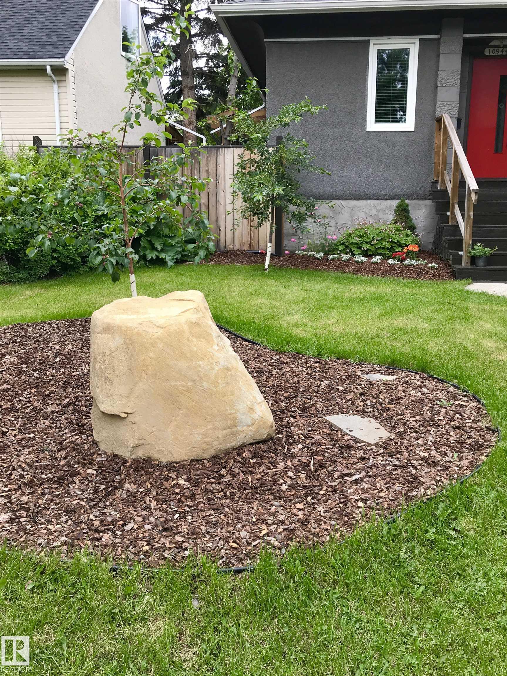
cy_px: 338
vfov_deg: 63.5
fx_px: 547
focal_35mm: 28
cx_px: 254
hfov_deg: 49.7
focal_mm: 3.99
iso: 20
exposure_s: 1/236
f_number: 1.8
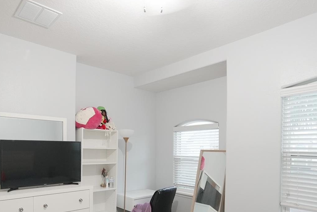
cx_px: 135
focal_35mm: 25
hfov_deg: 71.1
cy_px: 152
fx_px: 220
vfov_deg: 49.7
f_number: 1.8
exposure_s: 1/30
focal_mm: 11
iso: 640
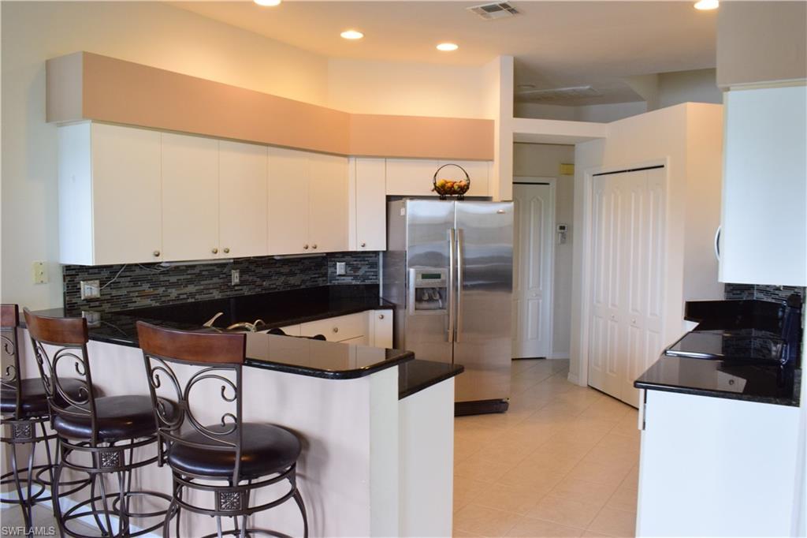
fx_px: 672
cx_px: 404
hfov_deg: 61.9
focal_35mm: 30
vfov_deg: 43.6
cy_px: 269
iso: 1600
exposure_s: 1/8
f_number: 22
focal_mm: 20
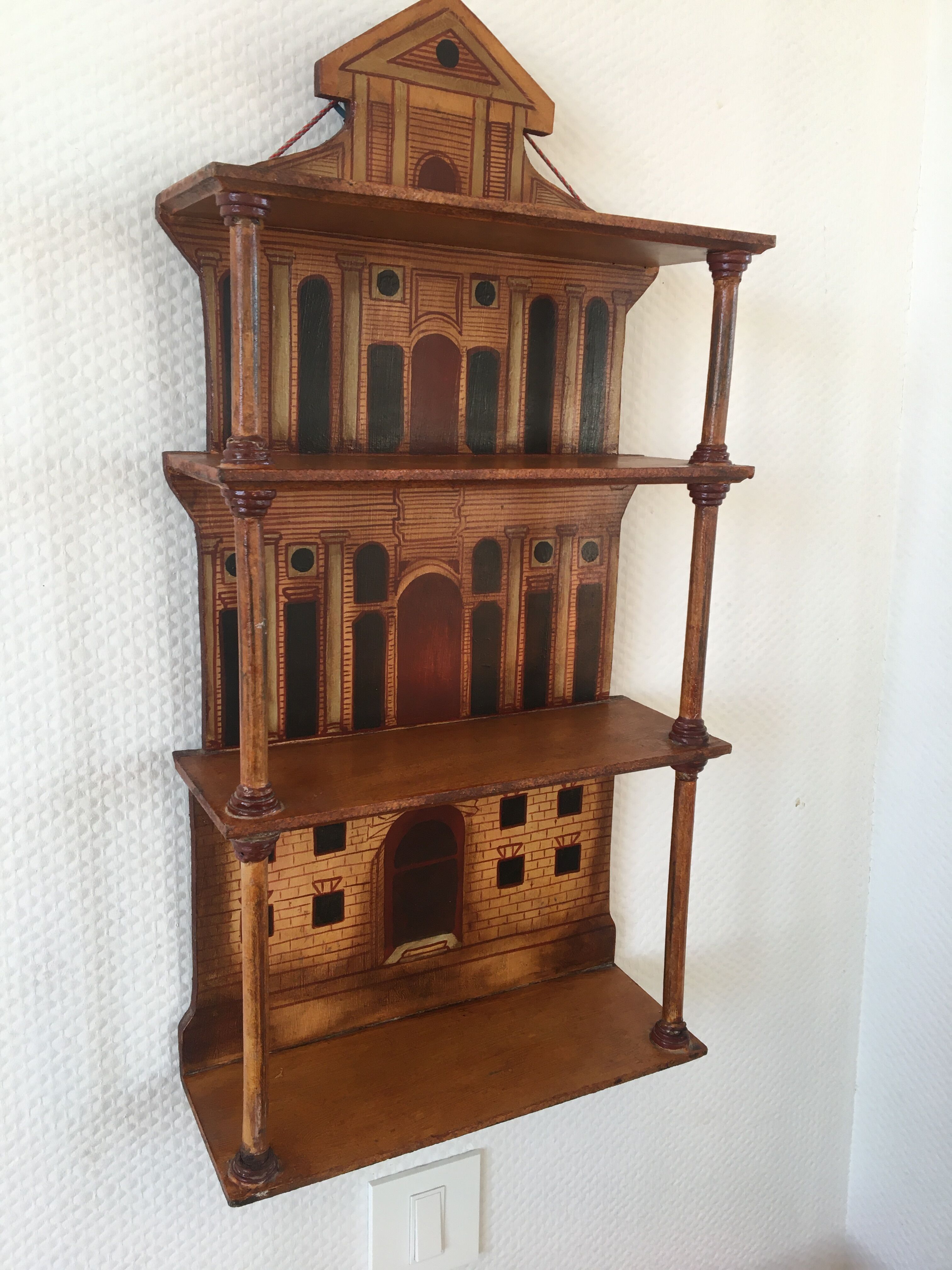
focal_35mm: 29
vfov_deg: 61.7
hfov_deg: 48.2
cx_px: 476
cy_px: 635
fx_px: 1063
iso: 25
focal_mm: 4.15
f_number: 2.2
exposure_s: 1/33
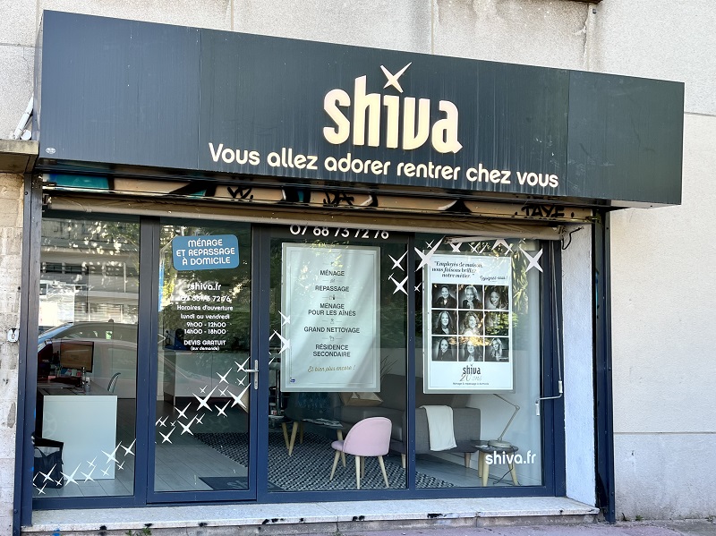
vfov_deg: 53.0
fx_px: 537
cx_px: 358
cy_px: 268
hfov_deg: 67.3
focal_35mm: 26
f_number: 1.6
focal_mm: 5.1
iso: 40
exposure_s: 1/246
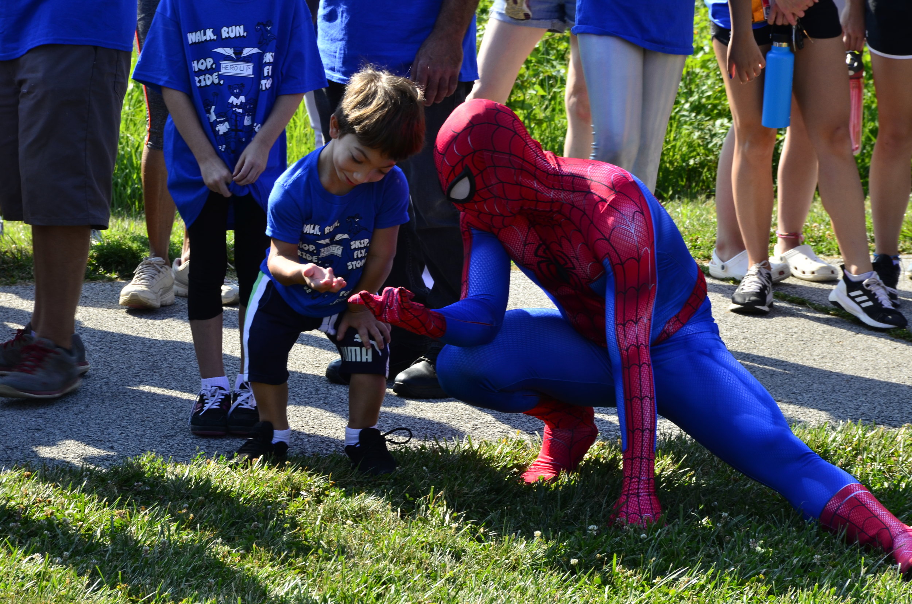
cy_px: 302
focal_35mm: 174
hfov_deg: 11.8
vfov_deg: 7.9
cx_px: 456
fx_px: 4399
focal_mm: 116
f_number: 11
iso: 200
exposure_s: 1/80
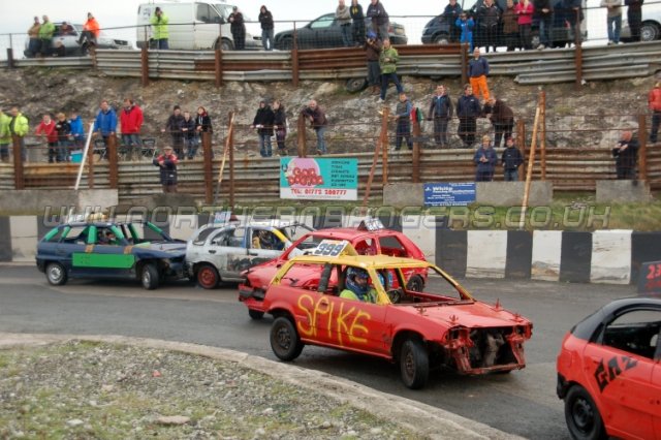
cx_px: 330
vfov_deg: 22.6
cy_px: 220
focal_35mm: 60
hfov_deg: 33.4
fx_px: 1101
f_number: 4.8
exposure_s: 1/500
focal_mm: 40
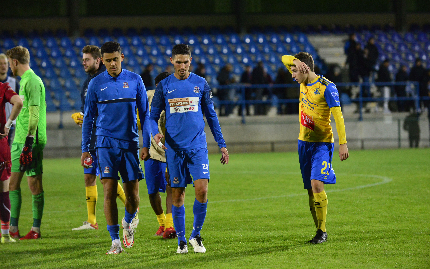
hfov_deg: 10.3
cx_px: 215
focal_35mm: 204
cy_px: 132
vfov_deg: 6.4
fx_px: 2391
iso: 6400
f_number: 4
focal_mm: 200
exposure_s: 1/1250
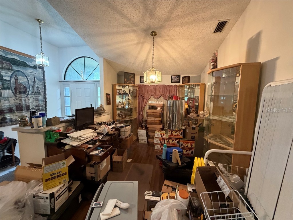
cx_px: 146
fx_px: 119
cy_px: 110
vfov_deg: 85.7
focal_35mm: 14
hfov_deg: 102.1
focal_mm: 2.22
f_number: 2.2
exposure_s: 1/60
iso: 500
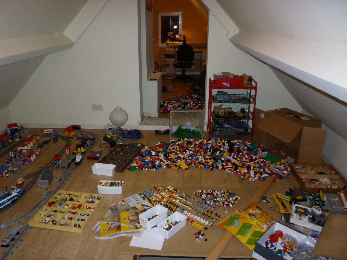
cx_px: 174
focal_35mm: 29
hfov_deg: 61.7
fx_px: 291
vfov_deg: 48.2
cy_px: 130
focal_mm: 5.2
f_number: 3.3
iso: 160
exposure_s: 1/30
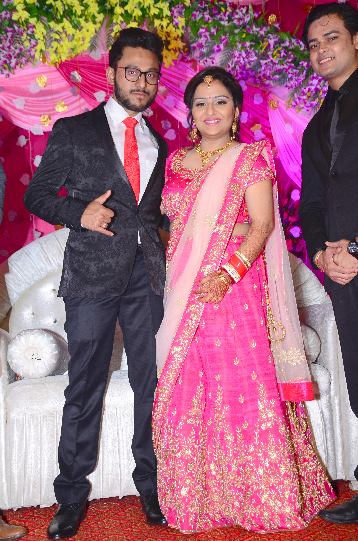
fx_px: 854
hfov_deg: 23.7
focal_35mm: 57
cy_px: 270
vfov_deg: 35.1
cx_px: 179
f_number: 5
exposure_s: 1/125
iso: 640
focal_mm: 38
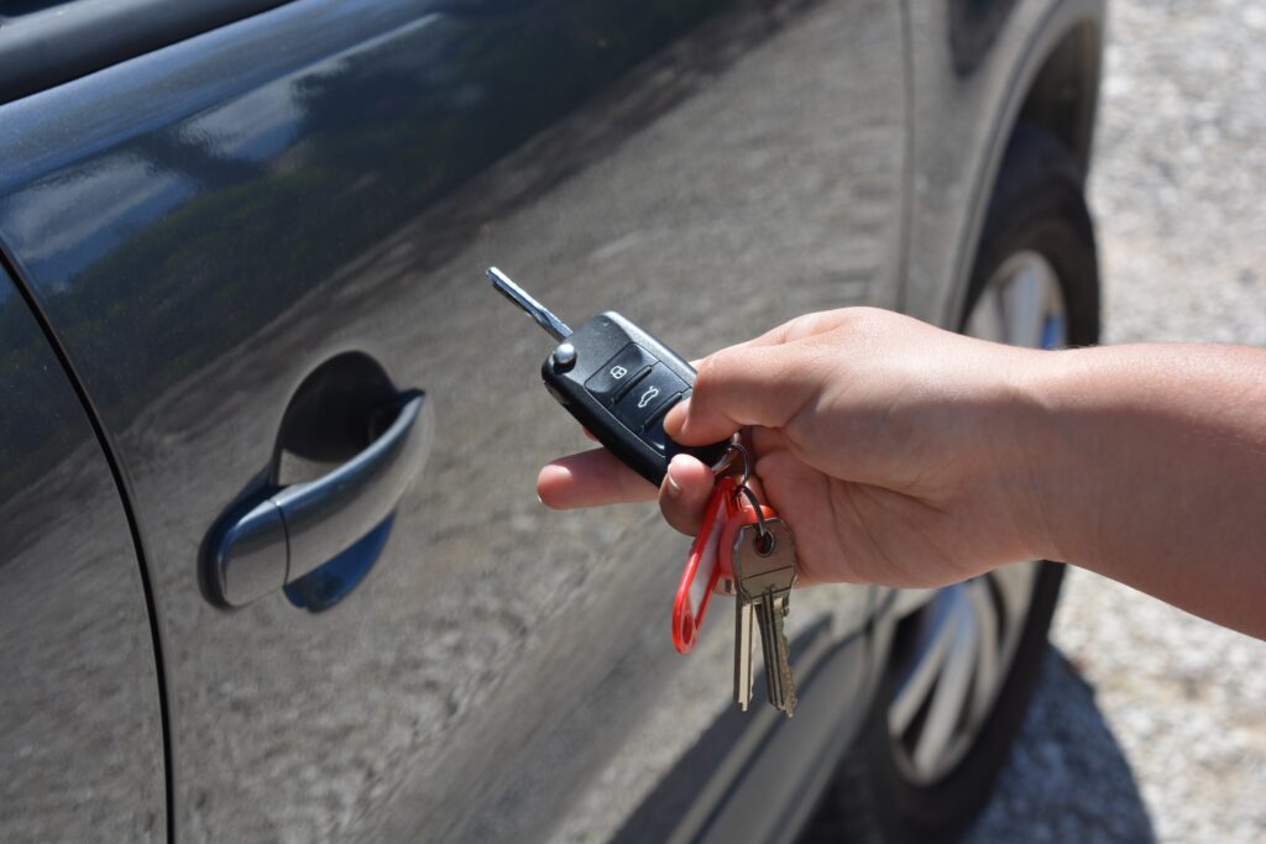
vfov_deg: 16.6
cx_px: 633
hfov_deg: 24.6
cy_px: 422
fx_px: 2901
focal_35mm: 82
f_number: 8
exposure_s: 1/200
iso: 100
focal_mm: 55
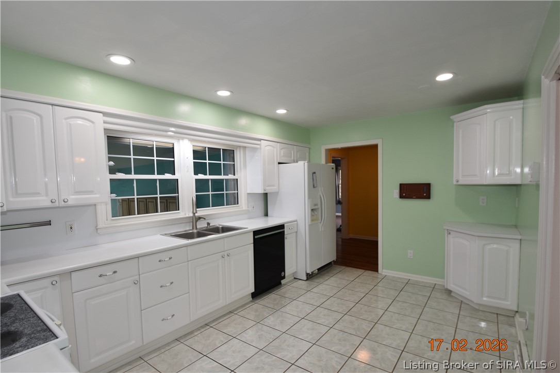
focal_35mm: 16
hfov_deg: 95.0
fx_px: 257
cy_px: 186
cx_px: 280
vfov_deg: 72.1
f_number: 5.6
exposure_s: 1/125
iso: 400
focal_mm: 11
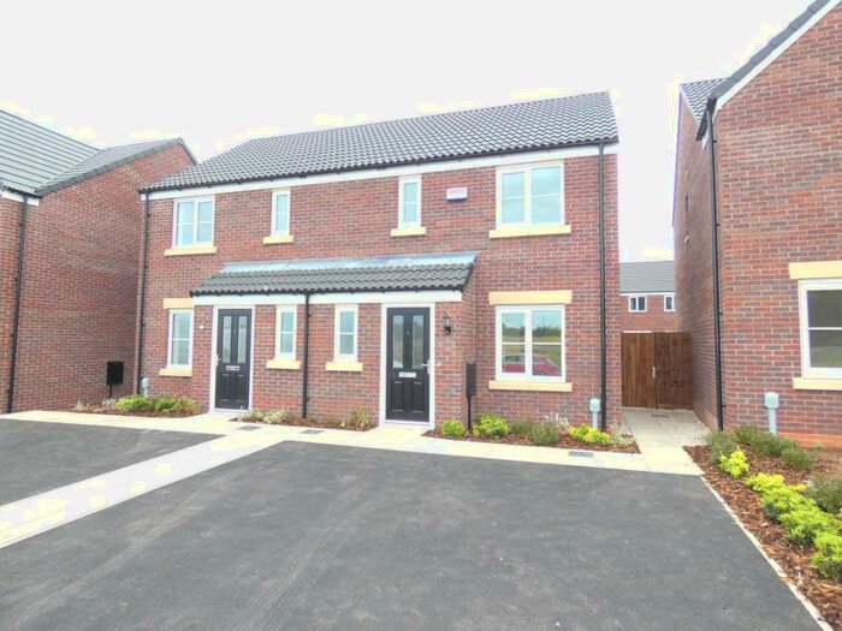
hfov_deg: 81.7
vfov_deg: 66.0
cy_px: 316
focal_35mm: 20
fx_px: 486
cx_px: 421
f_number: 2.8
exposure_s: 1/400
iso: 80
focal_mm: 3.6
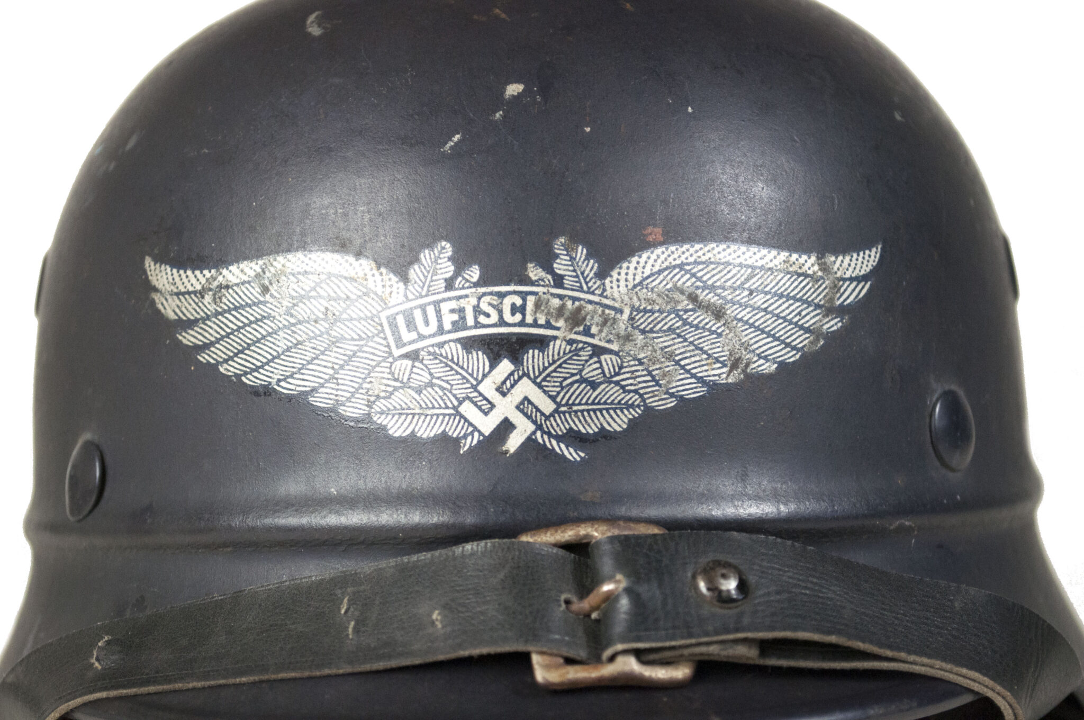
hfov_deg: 24.6
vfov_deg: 16.5
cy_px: 360
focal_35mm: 82
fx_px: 2481
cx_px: 542
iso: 1600
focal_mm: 55
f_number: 5.6
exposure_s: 1/125
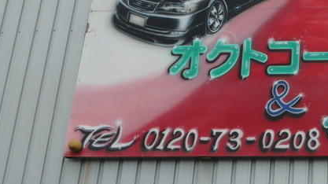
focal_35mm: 83
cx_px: 387
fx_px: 721
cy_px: 31
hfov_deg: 23.5
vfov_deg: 14.4
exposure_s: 1/1000
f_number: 3.6
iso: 100
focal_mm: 5.4
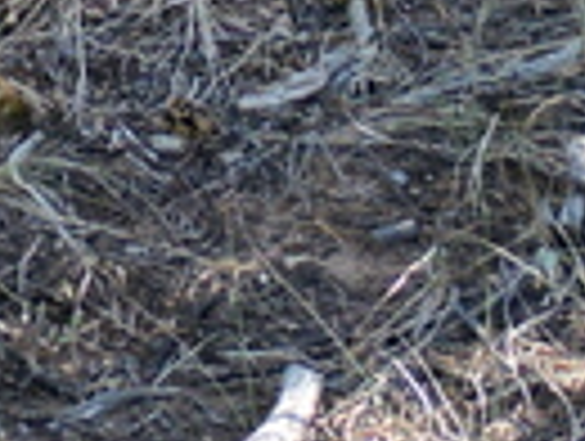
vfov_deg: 6.7
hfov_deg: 9.2
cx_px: -904
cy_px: -1098
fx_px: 3200
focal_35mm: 189
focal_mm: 6.72
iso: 120
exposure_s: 1/350
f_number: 1.7
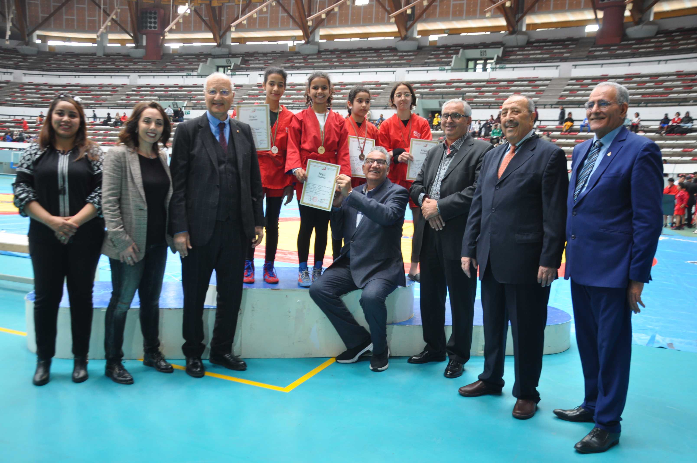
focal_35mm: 32
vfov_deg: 41.6
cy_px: 232
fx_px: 609
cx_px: 348
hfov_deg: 59.6
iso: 400
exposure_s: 1/25
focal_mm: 21
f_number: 5
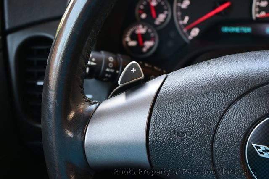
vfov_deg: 27.2
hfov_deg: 40.0
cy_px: 90
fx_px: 370
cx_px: 134
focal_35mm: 50
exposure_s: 1/50
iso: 400
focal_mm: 33
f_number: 5
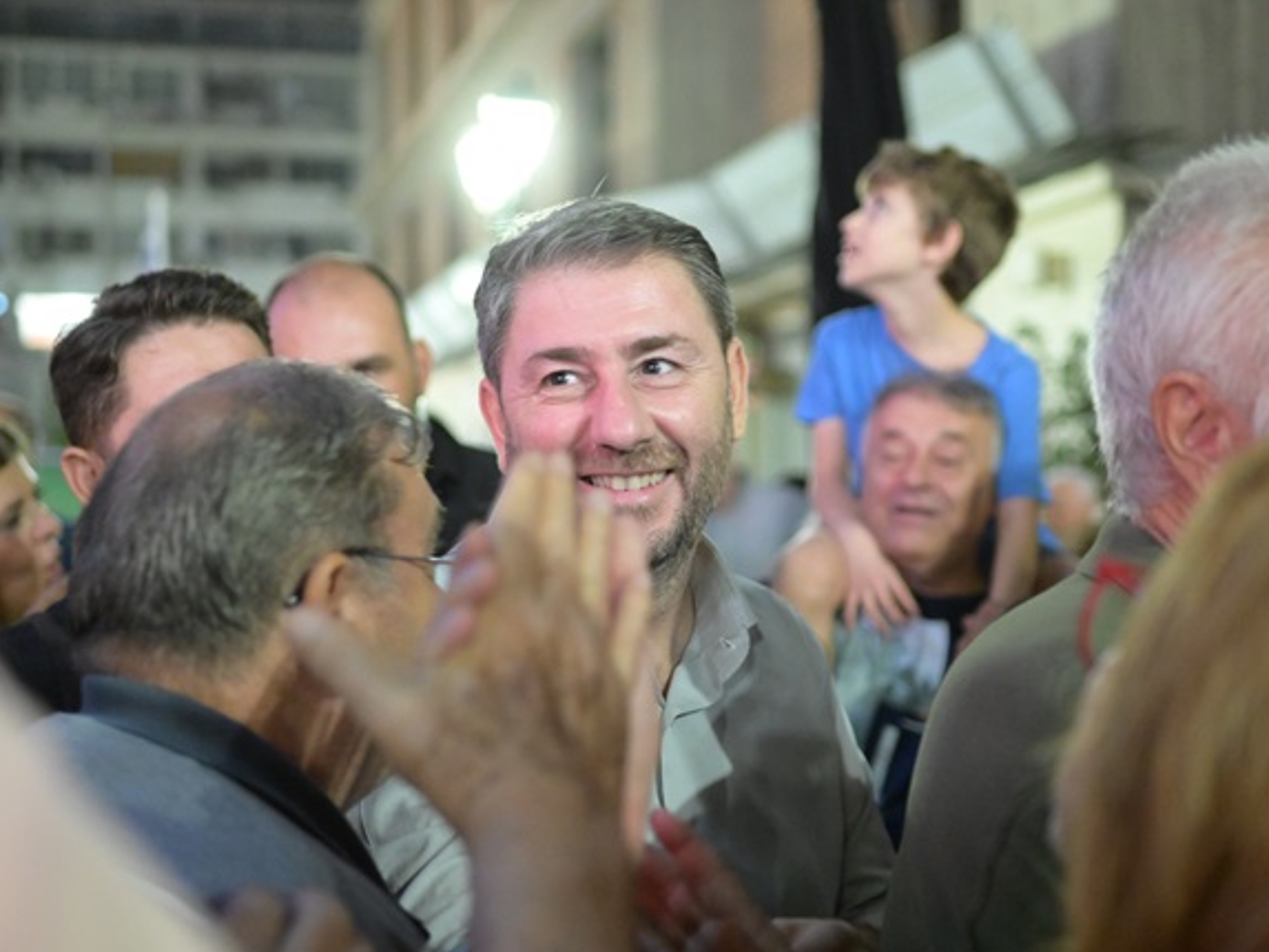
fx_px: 1723
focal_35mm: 47
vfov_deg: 30.9
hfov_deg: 40.4
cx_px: 611
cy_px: 530
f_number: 2
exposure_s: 1/80
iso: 6400
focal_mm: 35
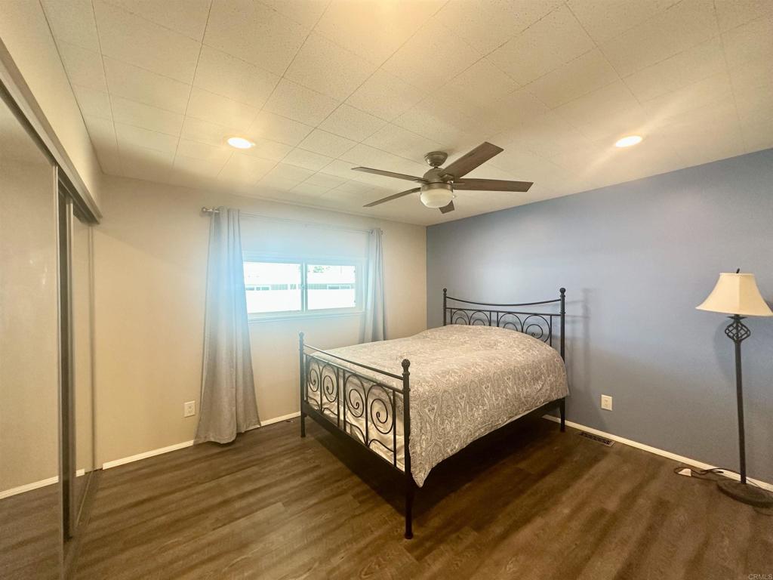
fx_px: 313
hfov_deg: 102.1
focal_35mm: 14
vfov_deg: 85.7
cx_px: 386
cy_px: 290
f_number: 2.2
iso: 200
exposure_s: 1/120
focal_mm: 2.22
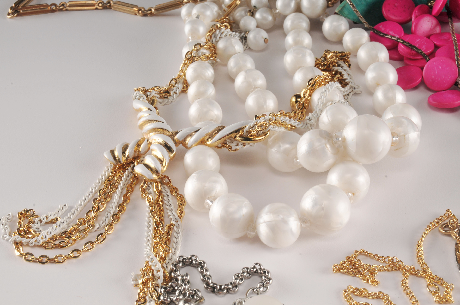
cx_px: 230
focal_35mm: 82
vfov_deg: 16.5
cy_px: 152
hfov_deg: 24.6
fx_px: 1053
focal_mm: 55
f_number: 22
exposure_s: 1/250
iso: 160
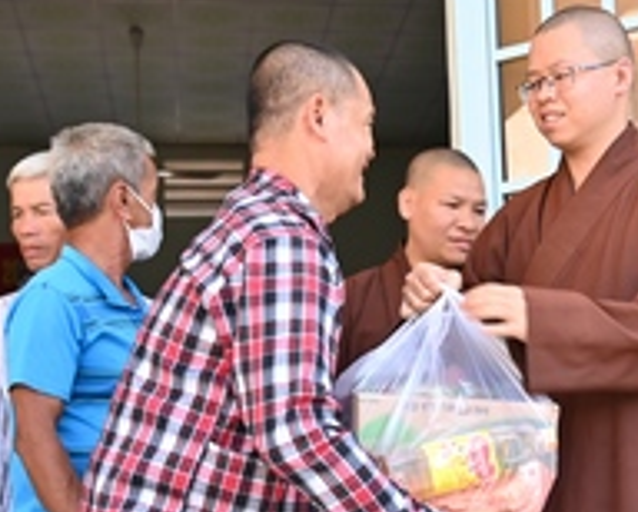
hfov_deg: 24.8
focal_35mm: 76
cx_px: 478
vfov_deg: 19.7
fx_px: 1437
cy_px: 489
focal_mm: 24
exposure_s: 1/100
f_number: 4
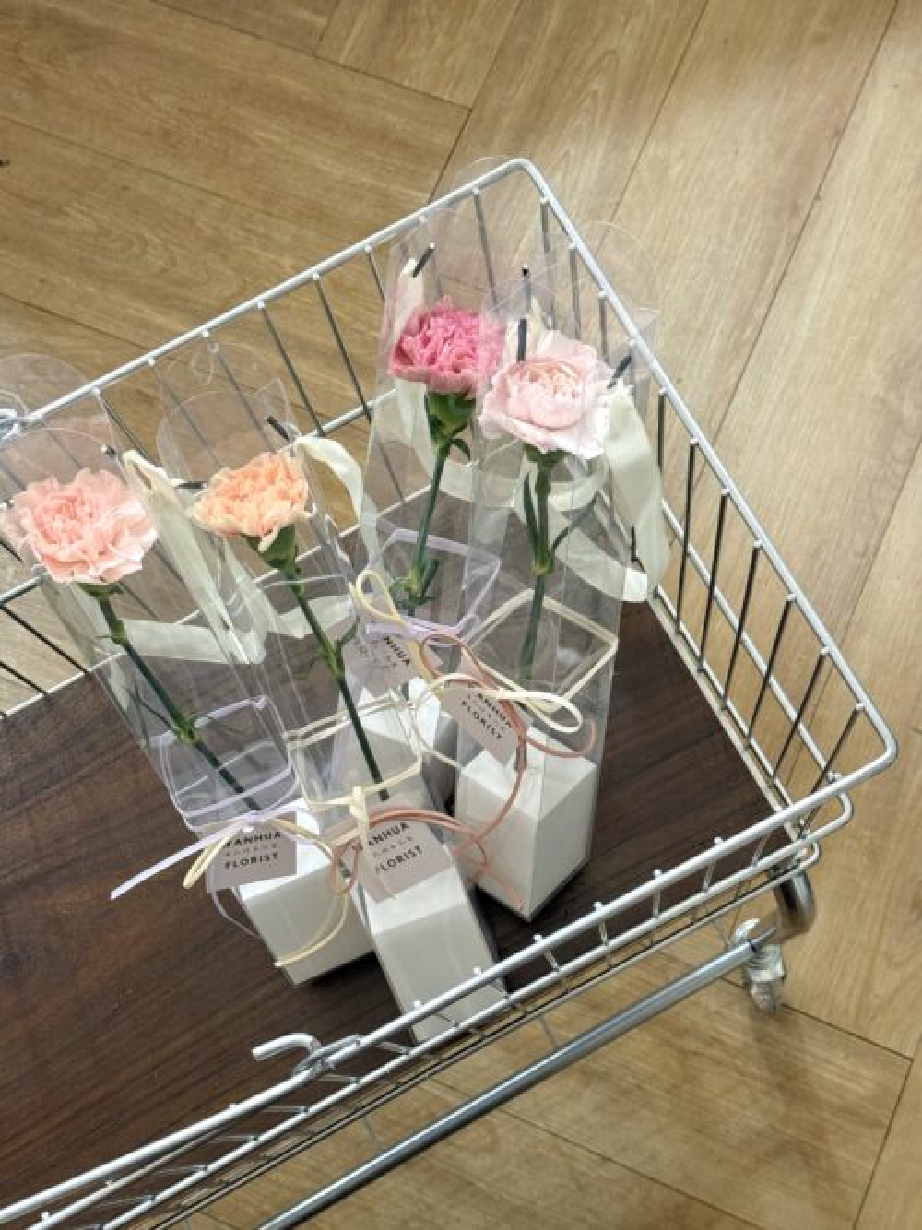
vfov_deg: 39.7
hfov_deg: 30.3
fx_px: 1705
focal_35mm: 48
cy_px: 615
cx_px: 461
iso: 200
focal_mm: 6.76
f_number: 1.78
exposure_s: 1/40
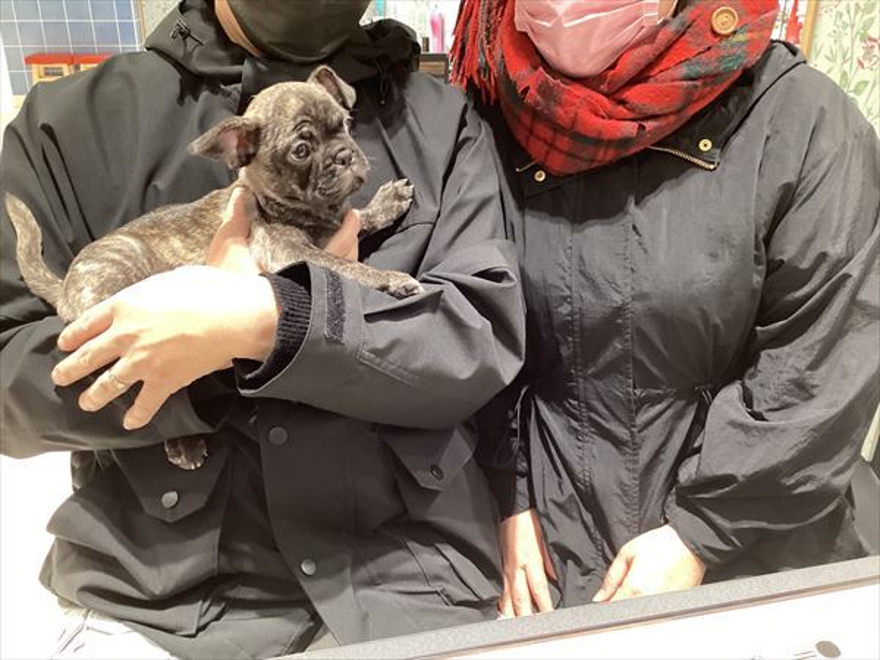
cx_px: 440
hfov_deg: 58.4
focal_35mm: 31
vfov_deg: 45.4
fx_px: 788
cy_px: 330
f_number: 2.4
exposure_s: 1/40
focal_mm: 3.3
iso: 320
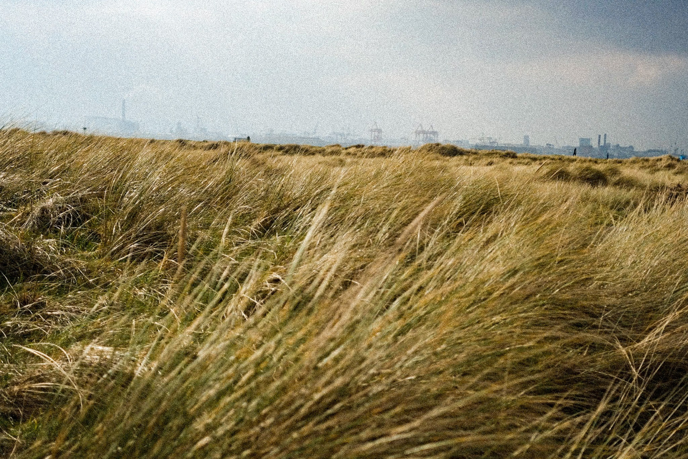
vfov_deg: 32.6
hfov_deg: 47.4
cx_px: 344
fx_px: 783
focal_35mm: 41
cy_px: 230
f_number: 2.8
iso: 200
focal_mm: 27
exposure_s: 1/5800
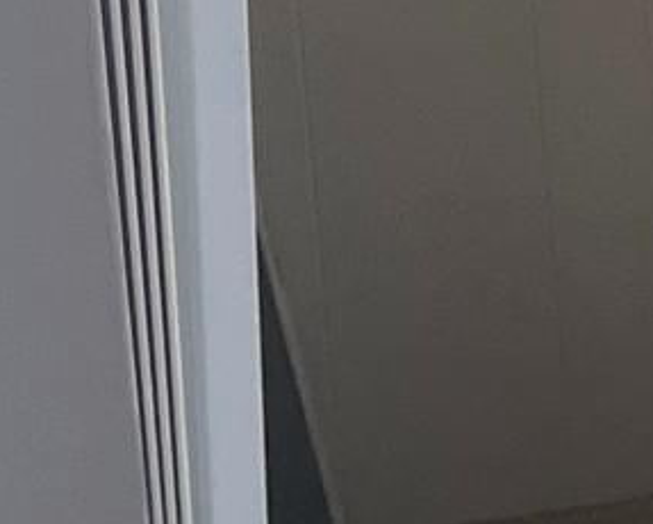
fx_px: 3500
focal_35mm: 181
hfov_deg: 8.5
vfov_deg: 8.0
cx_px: 2107
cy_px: -624
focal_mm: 5.1
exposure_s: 1/121
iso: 100
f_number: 1.6
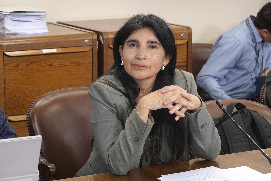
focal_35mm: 113
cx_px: 136
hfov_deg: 18.1
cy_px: 90
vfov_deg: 12.1
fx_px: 851
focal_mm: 41.15
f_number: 4.5
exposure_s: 1/40
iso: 800
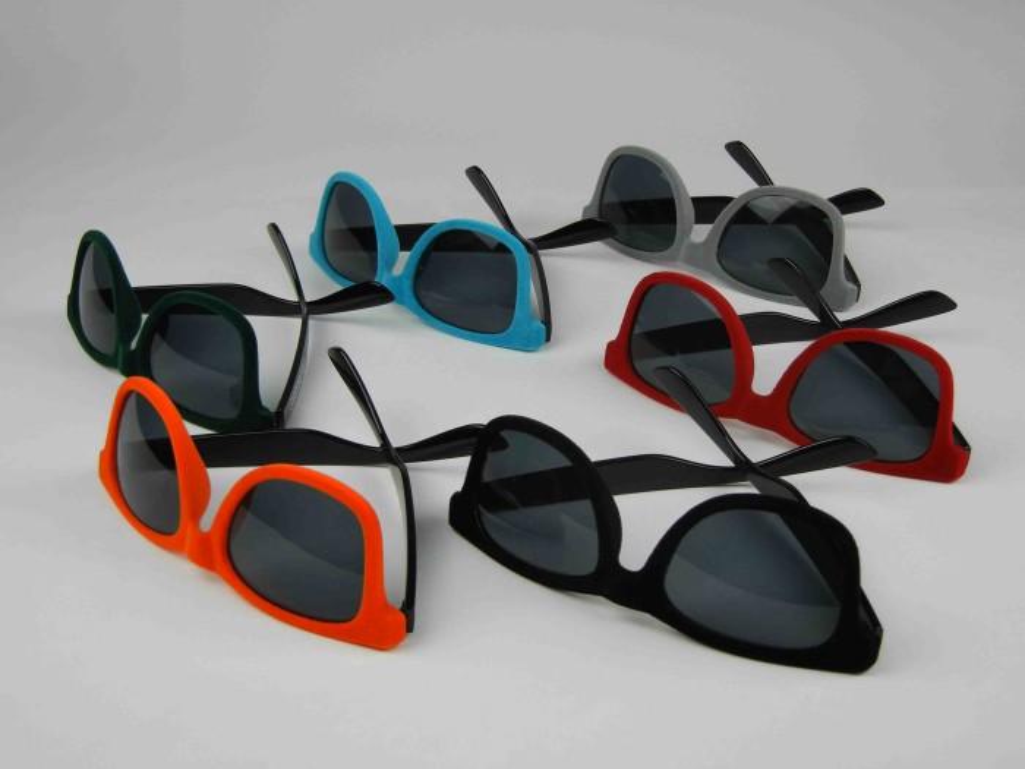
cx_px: 512
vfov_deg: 28.0
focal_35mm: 52
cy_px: 384
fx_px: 1540
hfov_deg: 36.8
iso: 160
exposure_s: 1/110
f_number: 3.9
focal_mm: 9.3
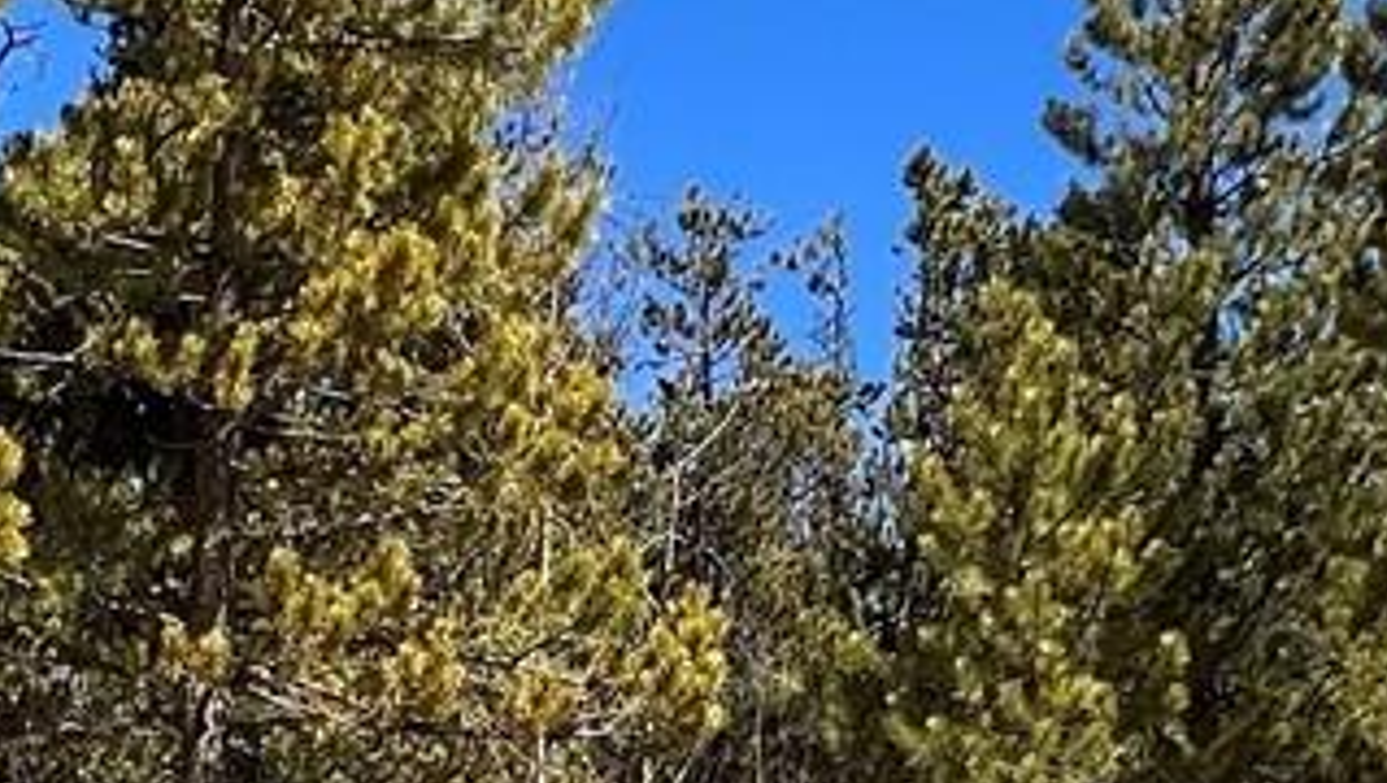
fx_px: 2613
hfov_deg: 29.7
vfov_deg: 16.4
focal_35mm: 71
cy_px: 931
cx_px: 613
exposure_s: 1/821
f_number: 1.8
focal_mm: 1.57
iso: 32
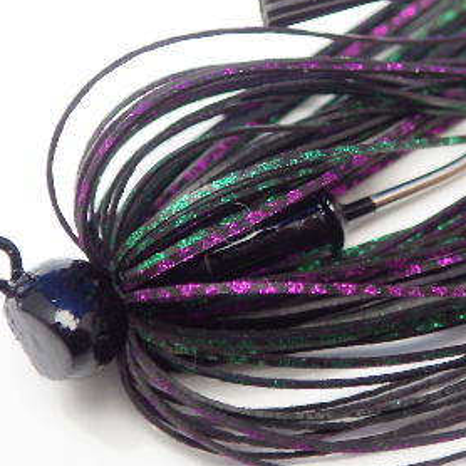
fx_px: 960
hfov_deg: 26.8
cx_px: 372
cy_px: 189
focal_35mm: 63
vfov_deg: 27.2
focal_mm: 5.5
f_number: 2.3
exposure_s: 1/45
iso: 320
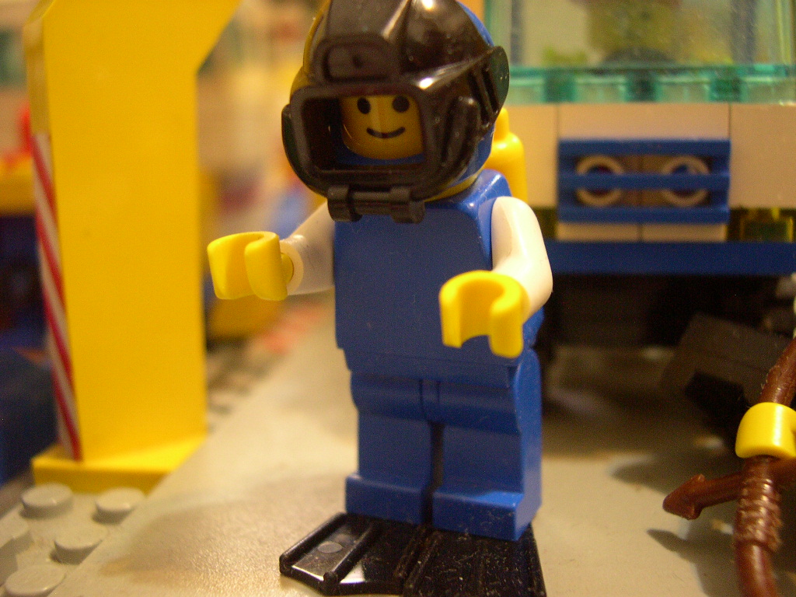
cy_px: 298
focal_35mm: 38
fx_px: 874
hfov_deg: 49.0
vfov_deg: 37.7
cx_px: 398
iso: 400
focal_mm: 8
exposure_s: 1/2
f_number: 2.8
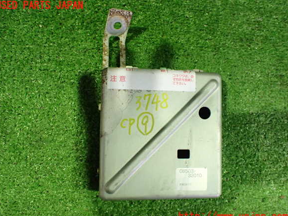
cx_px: 142
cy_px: 111
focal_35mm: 31
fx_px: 258
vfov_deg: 45.4
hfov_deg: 58.4
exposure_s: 1/30
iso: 800
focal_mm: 5.4
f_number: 2.3
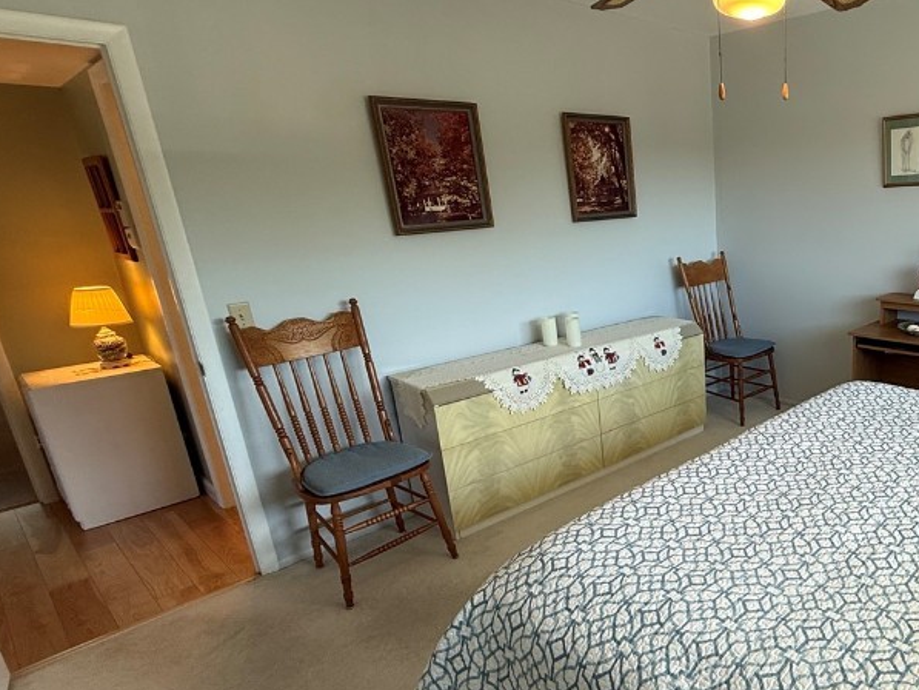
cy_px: 379
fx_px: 637
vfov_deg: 56.7
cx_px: 753
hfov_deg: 64.4
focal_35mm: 24
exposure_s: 1/120
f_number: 2.2
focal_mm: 2.22
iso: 100
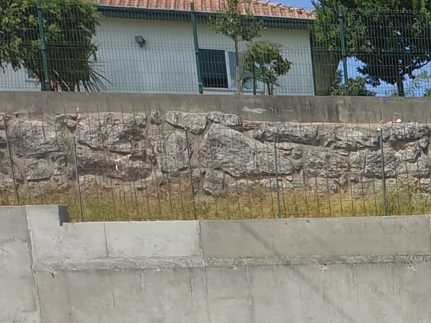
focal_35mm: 112
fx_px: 1394
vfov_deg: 12.1
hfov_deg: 14.2
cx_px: 912
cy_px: 582
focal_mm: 4.3
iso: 50
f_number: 2.4
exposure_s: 1/1637
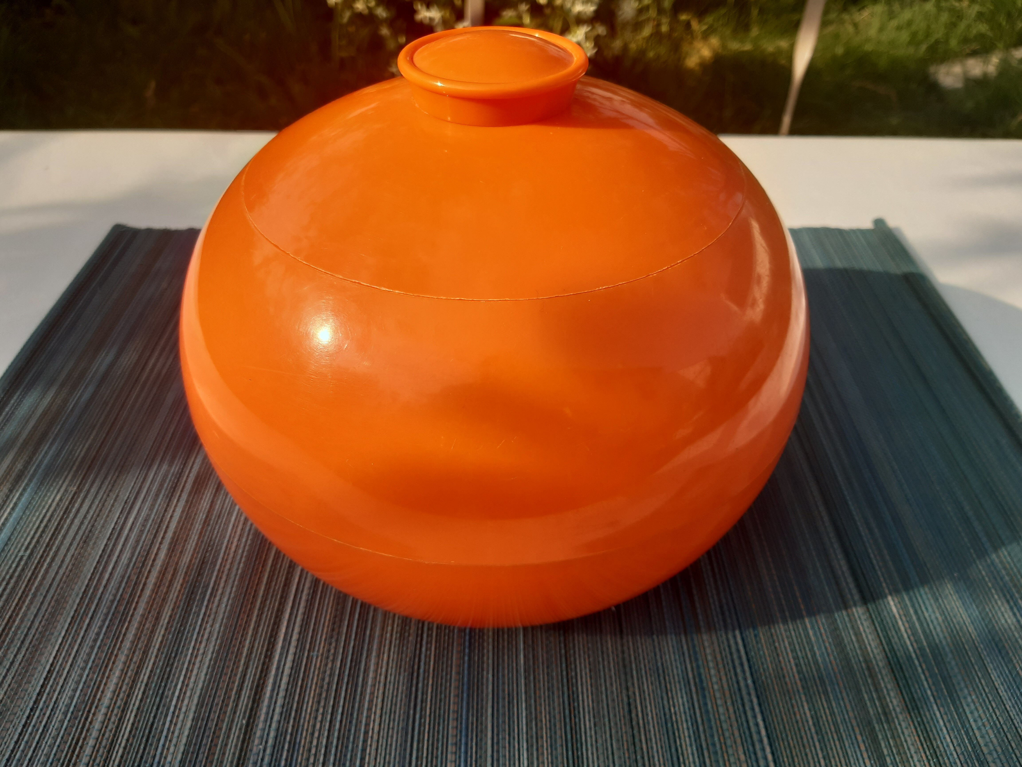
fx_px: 768
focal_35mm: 26
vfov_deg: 53.1
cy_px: 384
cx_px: 511
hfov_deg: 67.3
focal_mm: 3.92
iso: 40
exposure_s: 1/1035
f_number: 1.7
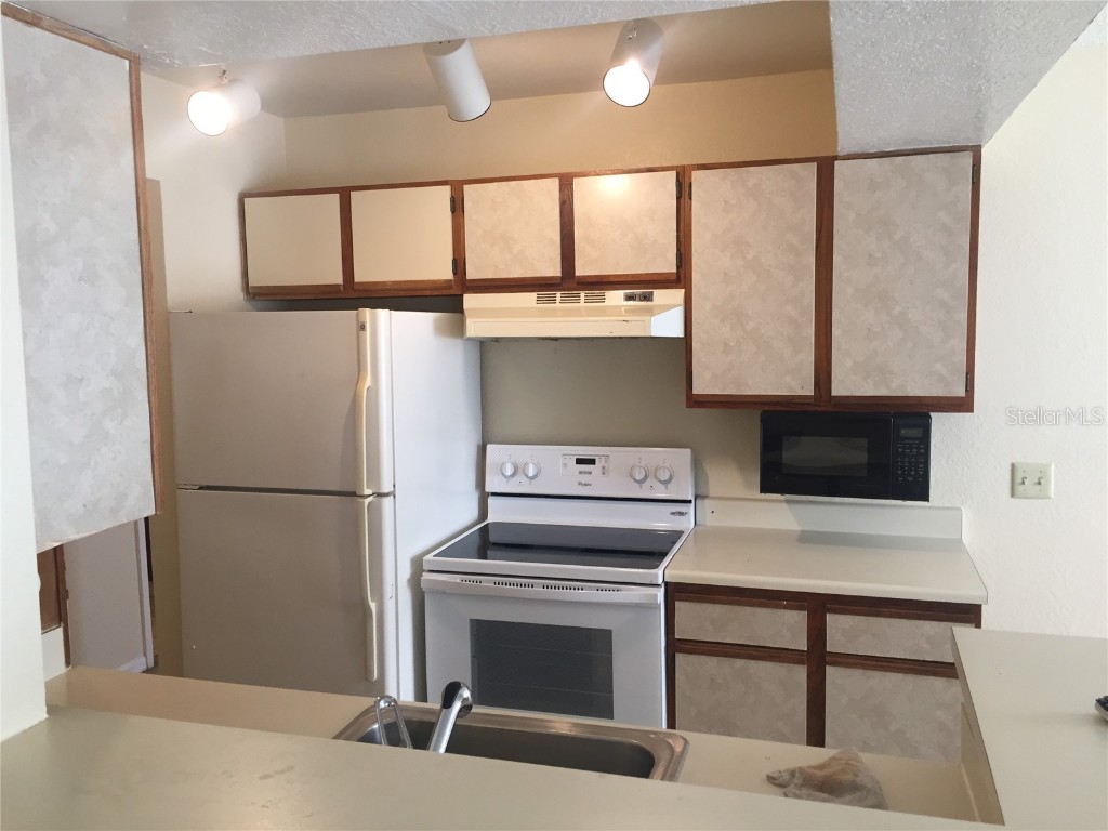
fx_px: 928
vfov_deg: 48.2
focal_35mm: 29
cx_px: 554
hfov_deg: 61.7
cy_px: 416
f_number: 2.2
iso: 40
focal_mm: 4.15
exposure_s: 1/30
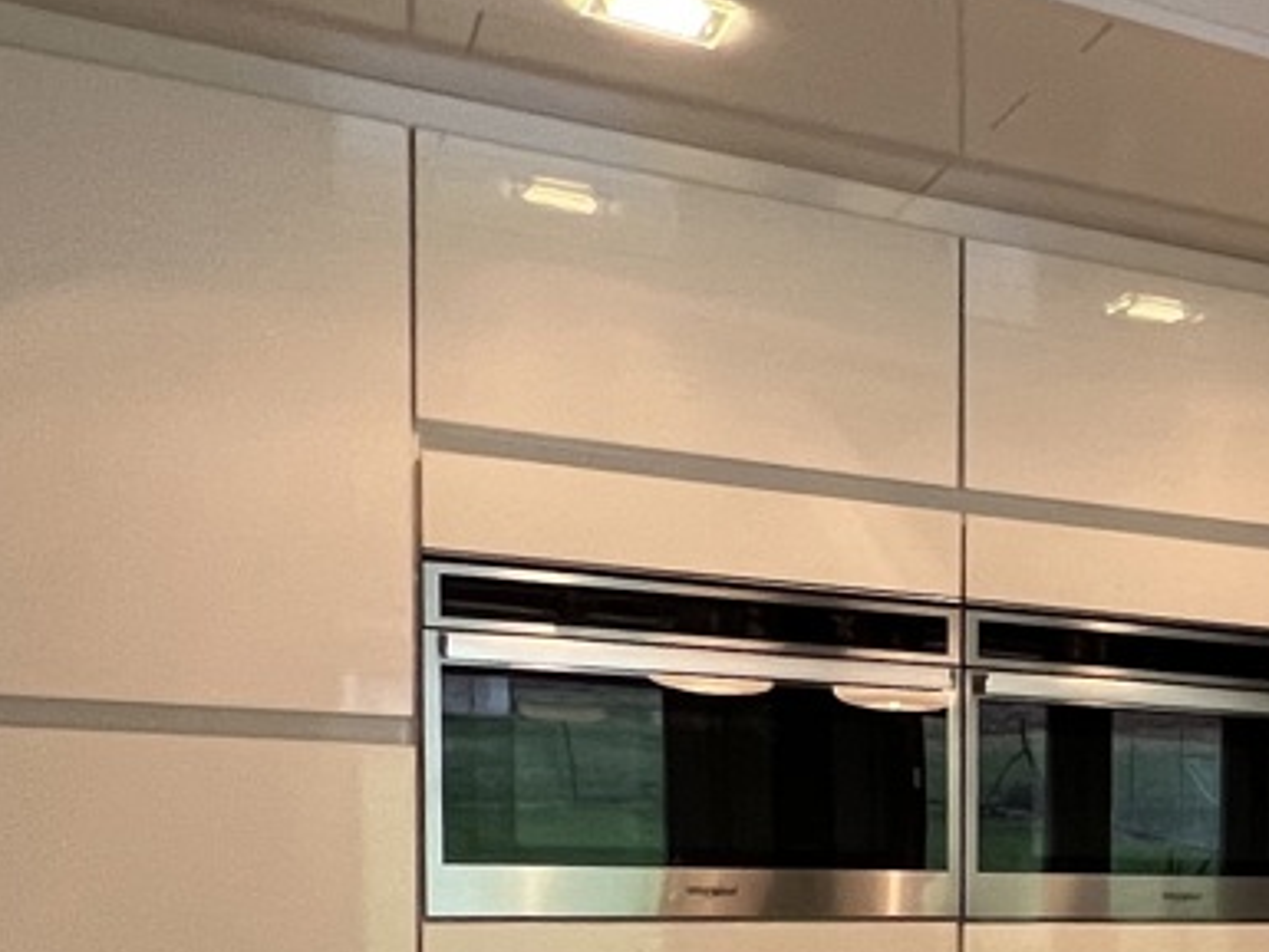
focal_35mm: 54
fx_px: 1980
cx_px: 2156
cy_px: 949
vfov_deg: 25.7
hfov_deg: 23.3
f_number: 1.8
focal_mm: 1.57
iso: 250
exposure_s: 1/50
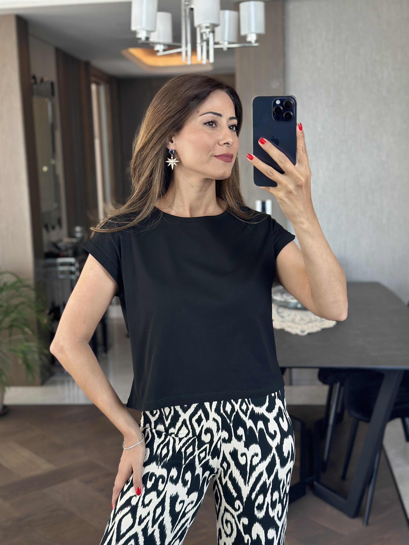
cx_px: 204
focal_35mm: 48
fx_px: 756
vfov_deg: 39.7
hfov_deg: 30.3
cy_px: 272
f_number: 1.78
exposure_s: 1/92
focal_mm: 6.86
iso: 125
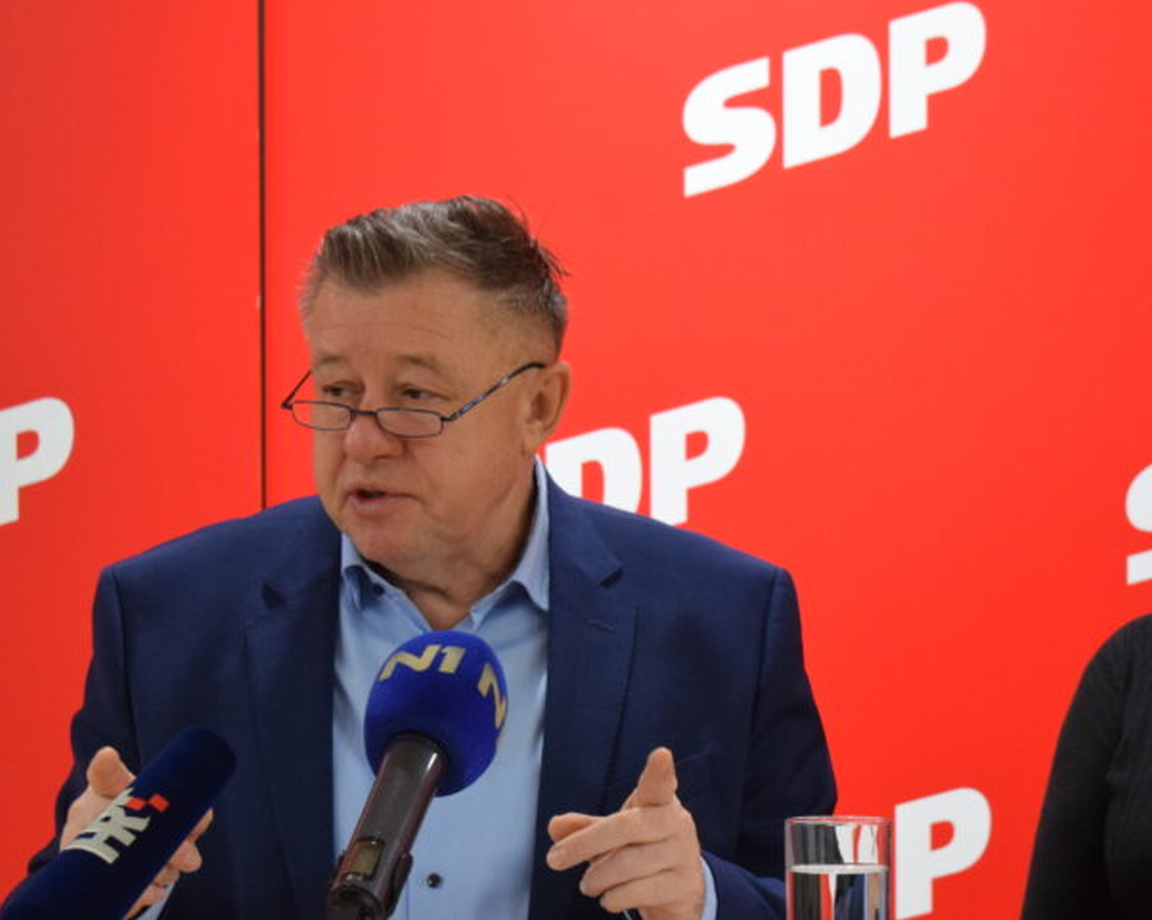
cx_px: 723
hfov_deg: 14.6
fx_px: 4491
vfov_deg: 11.7
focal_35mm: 132
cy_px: 613
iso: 1600
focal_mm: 55
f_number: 5.6
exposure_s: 1/60
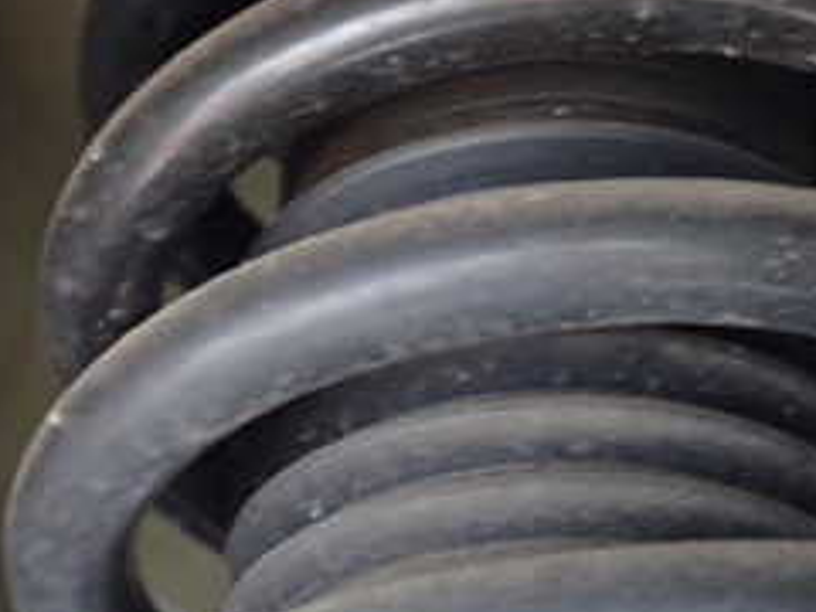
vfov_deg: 13.4
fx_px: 2593
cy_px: 231
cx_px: 547
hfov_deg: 17.8
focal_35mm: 110
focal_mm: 7.84
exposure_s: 1/10
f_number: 2.9
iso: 800
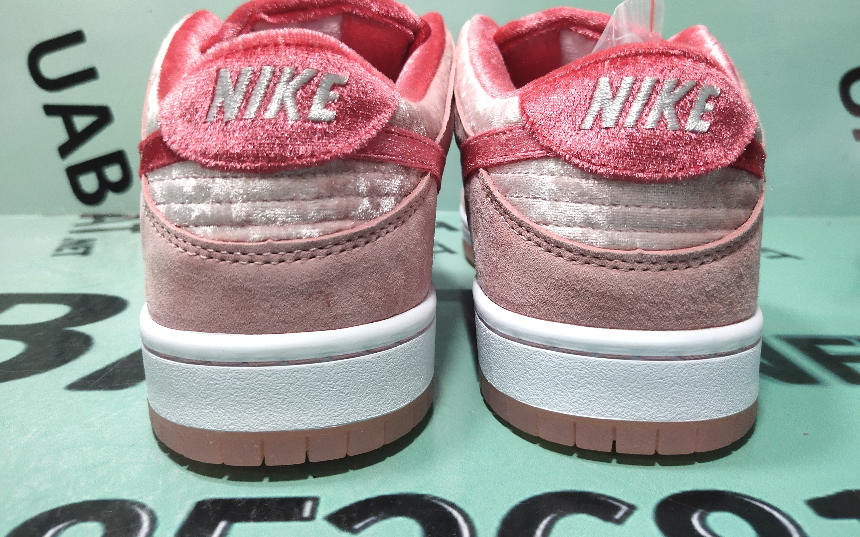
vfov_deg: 39.3
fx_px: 750
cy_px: 215
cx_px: 431
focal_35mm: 32
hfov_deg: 59.7
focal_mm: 4.35
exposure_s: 1/100
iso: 150
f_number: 1.79
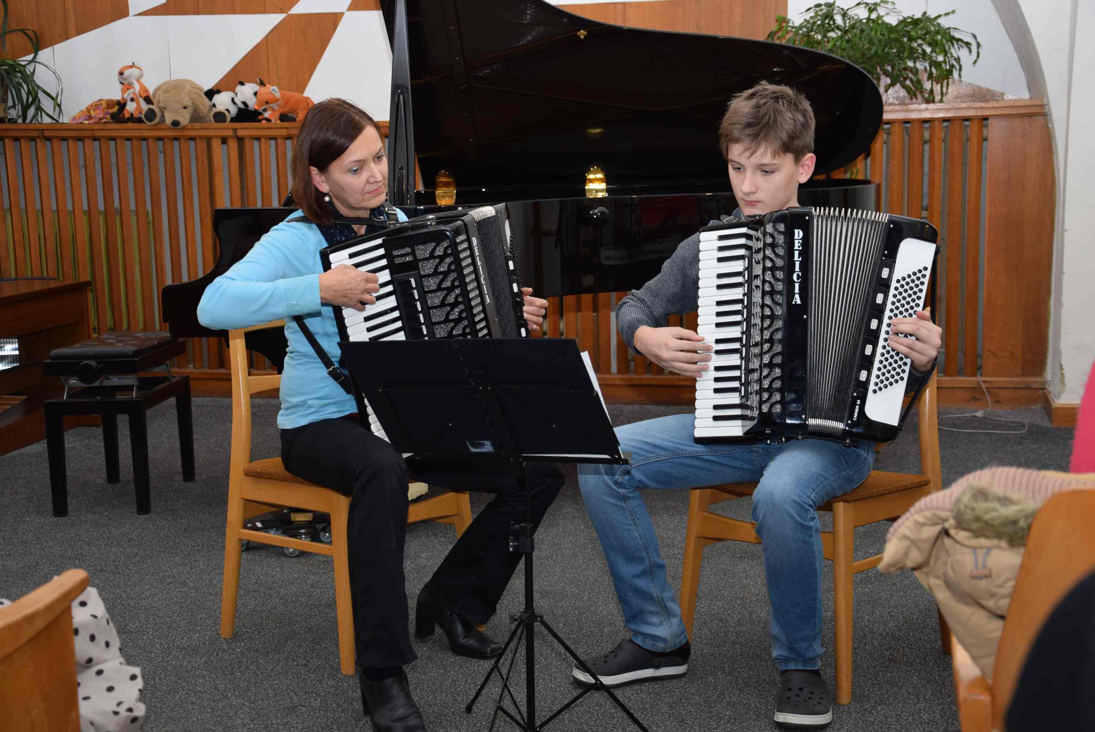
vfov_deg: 25.8
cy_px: 366
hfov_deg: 37.8
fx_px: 1598
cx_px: 548
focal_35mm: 52
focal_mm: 35
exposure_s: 1/100
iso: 400
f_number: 4.5
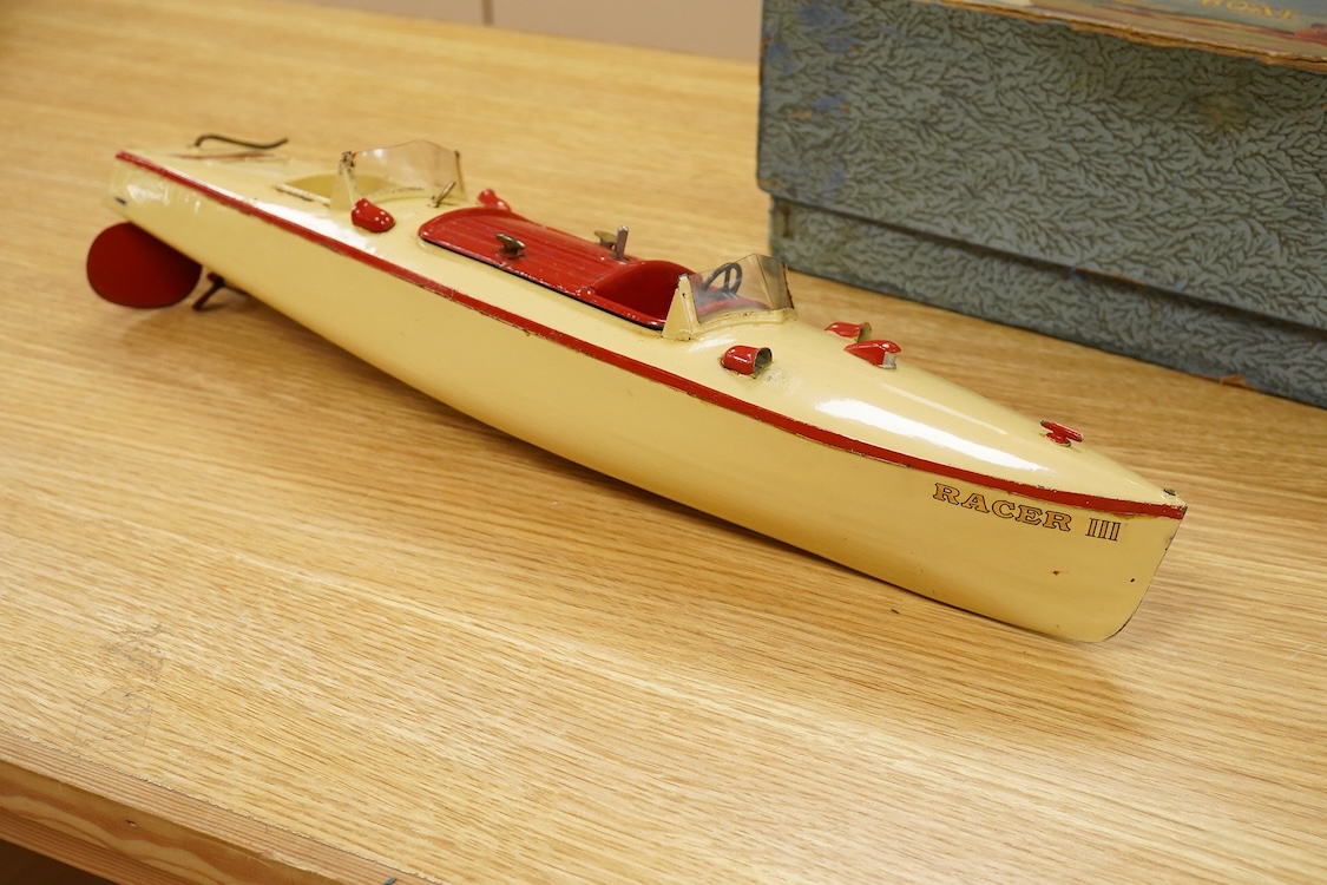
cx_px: 664
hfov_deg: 43.6
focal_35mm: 45
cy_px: 442
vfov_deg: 29.9
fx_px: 1659
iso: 2500
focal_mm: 30
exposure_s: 1/160
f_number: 10
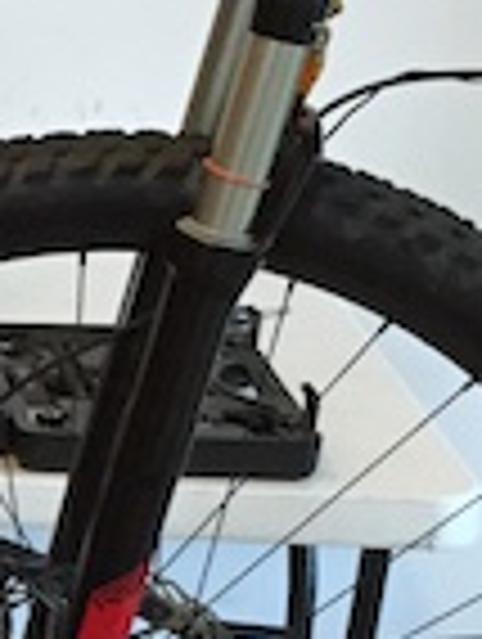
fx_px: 3017
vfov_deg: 12.1
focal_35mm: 163
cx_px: -635
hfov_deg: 8.4
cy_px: 400
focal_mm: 4.15
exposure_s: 1/30
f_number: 2.2
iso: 160
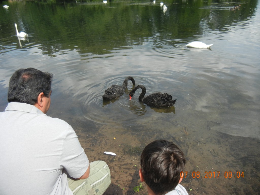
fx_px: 225
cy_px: 98
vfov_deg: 46.8
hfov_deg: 60.0
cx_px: 130
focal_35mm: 30
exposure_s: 1/244
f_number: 7
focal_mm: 5.4
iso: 160
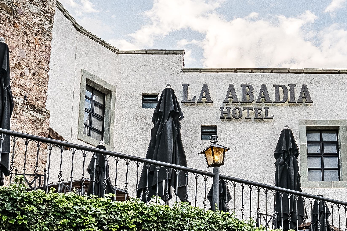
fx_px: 646
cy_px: 261
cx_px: 222
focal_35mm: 67
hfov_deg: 29.9
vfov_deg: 19.4
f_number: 8
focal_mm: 15
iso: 64
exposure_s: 1/500
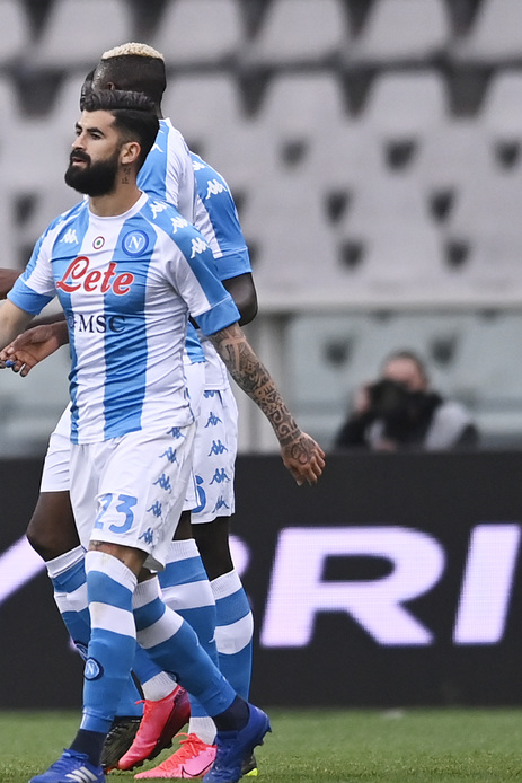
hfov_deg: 1.7
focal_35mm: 807
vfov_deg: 2.6
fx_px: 17542
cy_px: 338
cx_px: -230
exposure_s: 1/2500
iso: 1600
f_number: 2.8
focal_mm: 400
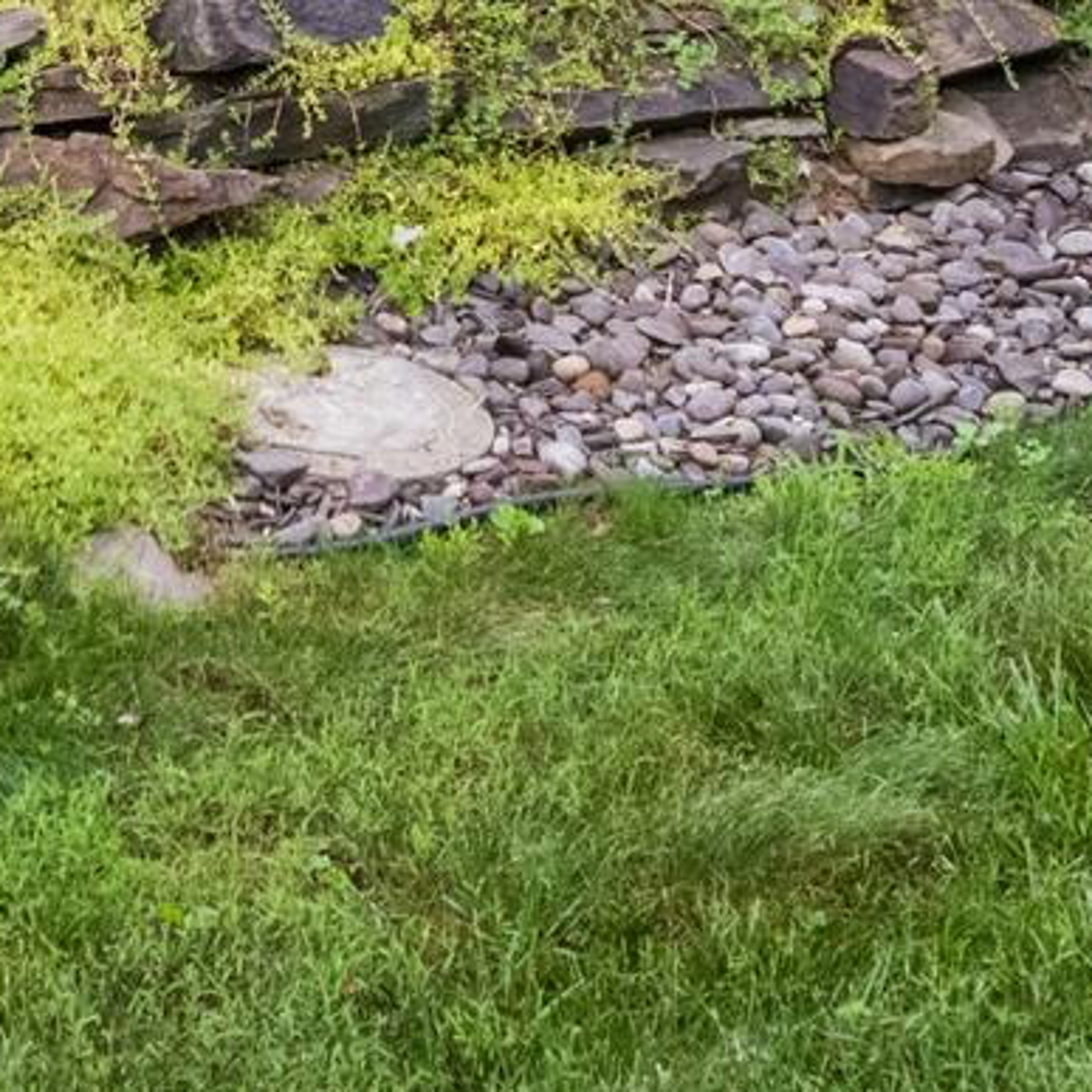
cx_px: 48
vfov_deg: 16.9
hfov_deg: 17.2
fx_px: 3533
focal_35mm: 99
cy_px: -154
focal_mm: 8.38
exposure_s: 1/8
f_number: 2.8
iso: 540
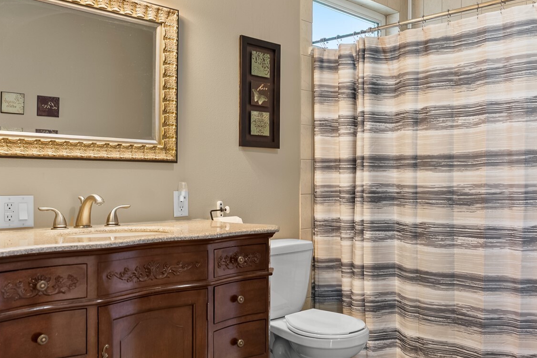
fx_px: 537
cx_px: 350
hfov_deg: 52.3
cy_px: 187
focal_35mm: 36
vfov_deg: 36.9
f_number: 4.5
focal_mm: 24
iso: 400
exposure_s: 1/2
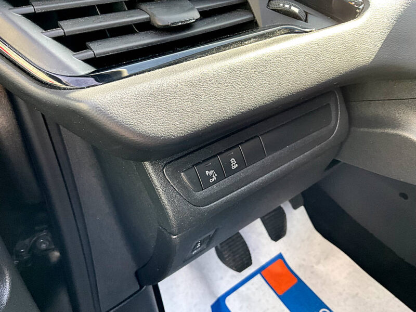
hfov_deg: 61.7
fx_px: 349
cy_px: 156
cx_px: 208
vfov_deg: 48.2
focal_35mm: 29
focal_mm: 3
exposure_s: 1/120
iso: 64
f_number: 1.8
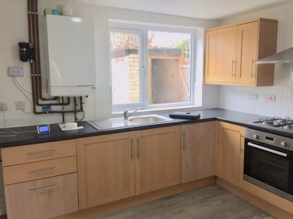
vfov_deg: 48.2
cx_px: 146
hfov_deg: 61.7
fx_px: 245
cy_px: 110
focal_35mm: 29
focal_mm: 4.15
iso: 32
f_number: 2.2
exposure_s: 1/50
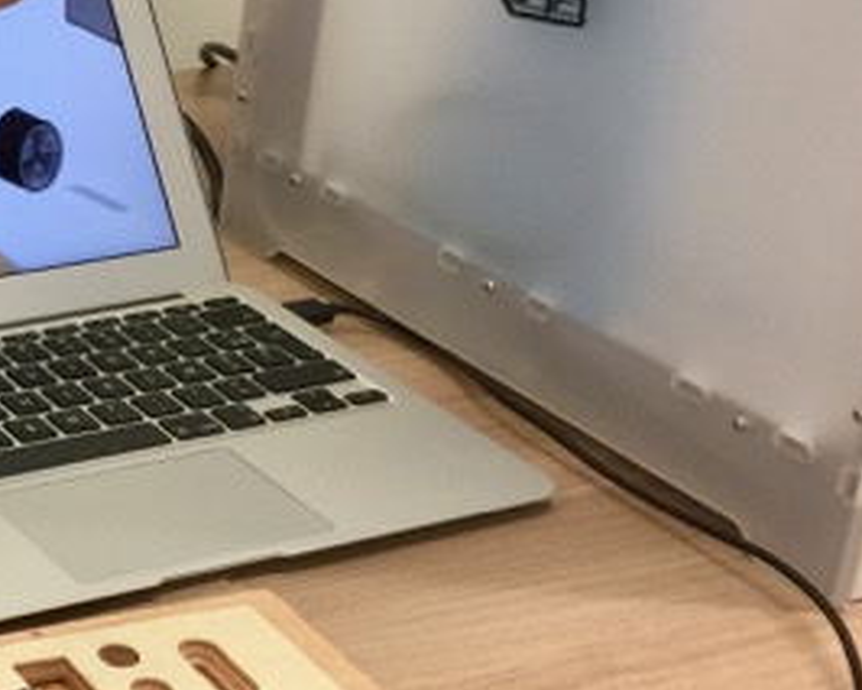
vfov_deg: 18.1
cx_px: -340
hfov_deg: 20.1
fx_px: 2169
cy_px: 269
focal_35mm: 85
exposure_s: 1/33
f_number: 2.2
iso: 50
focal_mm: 4.15
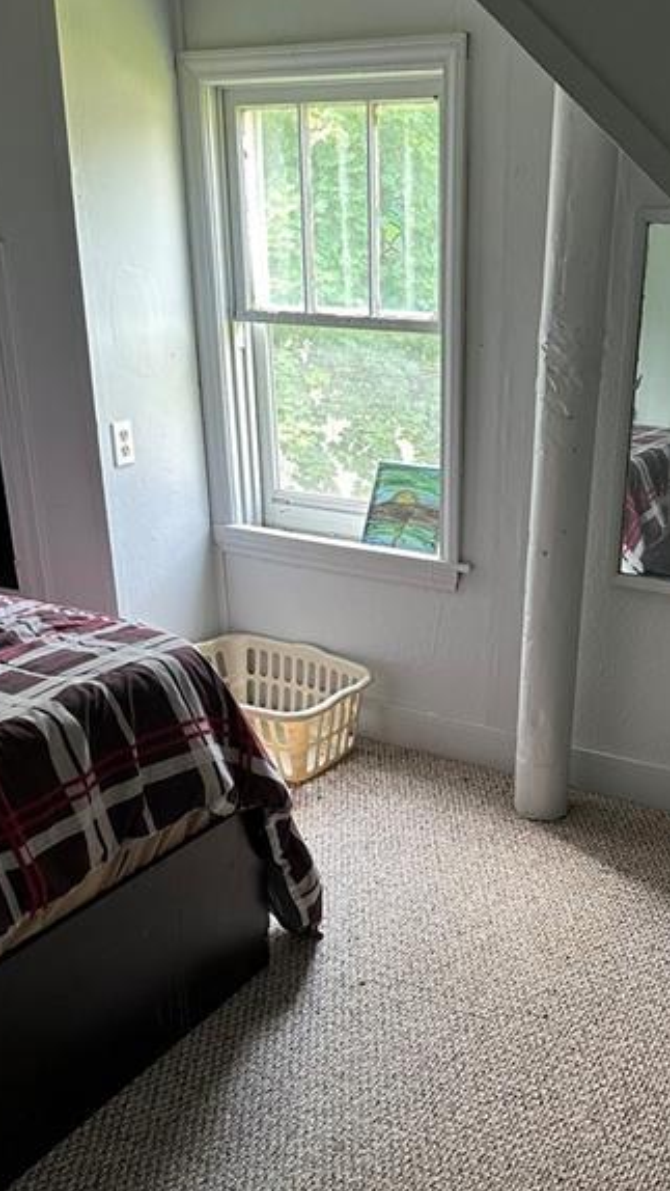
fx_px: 1105
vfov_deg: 56.2
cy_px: 710
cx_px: 467
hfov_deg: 33.3
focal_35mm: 35
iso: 320
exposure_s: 1/60
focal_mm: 6.86
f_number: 1.78
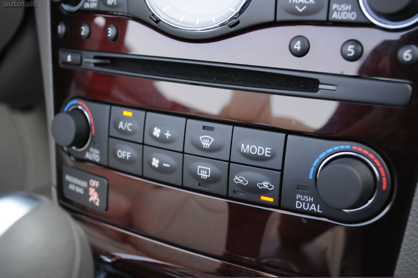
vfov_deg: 28.0
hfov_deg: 41.2
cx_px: 209
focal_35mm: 48
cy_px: 139
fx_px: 557
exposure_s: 1/200
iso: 2000
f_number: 5
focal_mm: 32
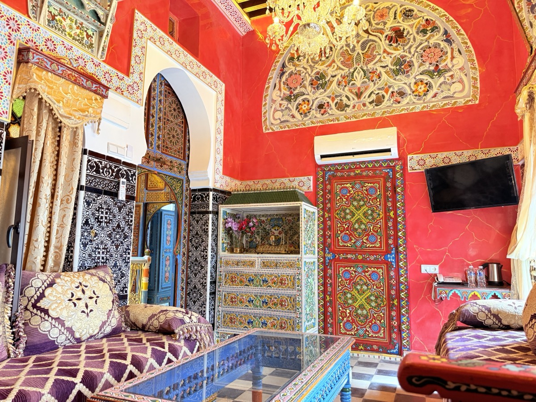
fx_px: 372
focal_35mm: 24
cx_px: 268
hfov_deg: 71.6
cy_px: 201
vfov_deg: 56.8
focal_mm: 6.76
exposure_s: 1/50
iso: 200
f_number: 1.78
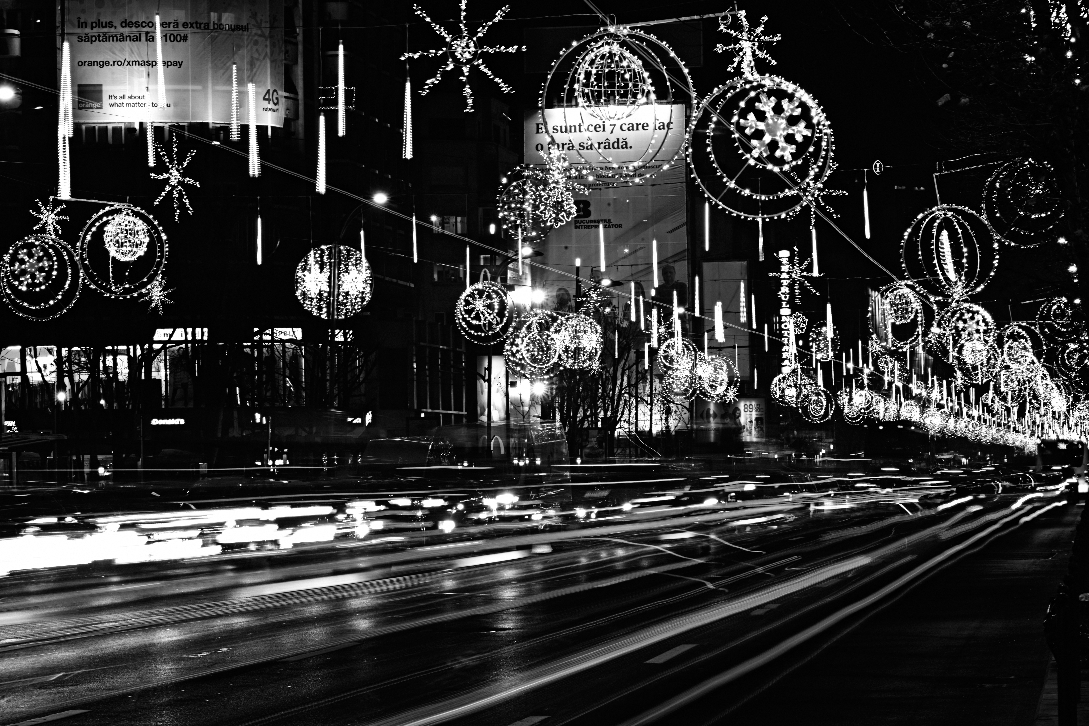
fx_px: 3631
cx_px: 544
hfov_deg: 17.1
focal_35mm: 120
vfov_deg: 11.4
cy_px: 363
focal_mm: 120
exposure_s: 13
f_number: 22
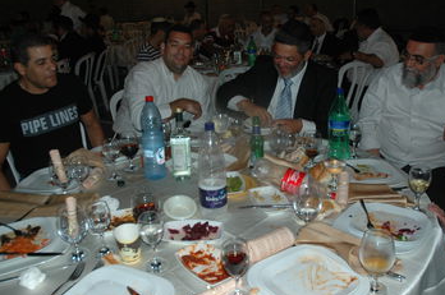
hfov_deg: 60.2
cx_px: 246
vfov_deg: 42.2
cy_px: 132
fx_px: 383
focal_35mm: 31
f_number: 4.5
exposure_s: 1/125
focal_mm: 18
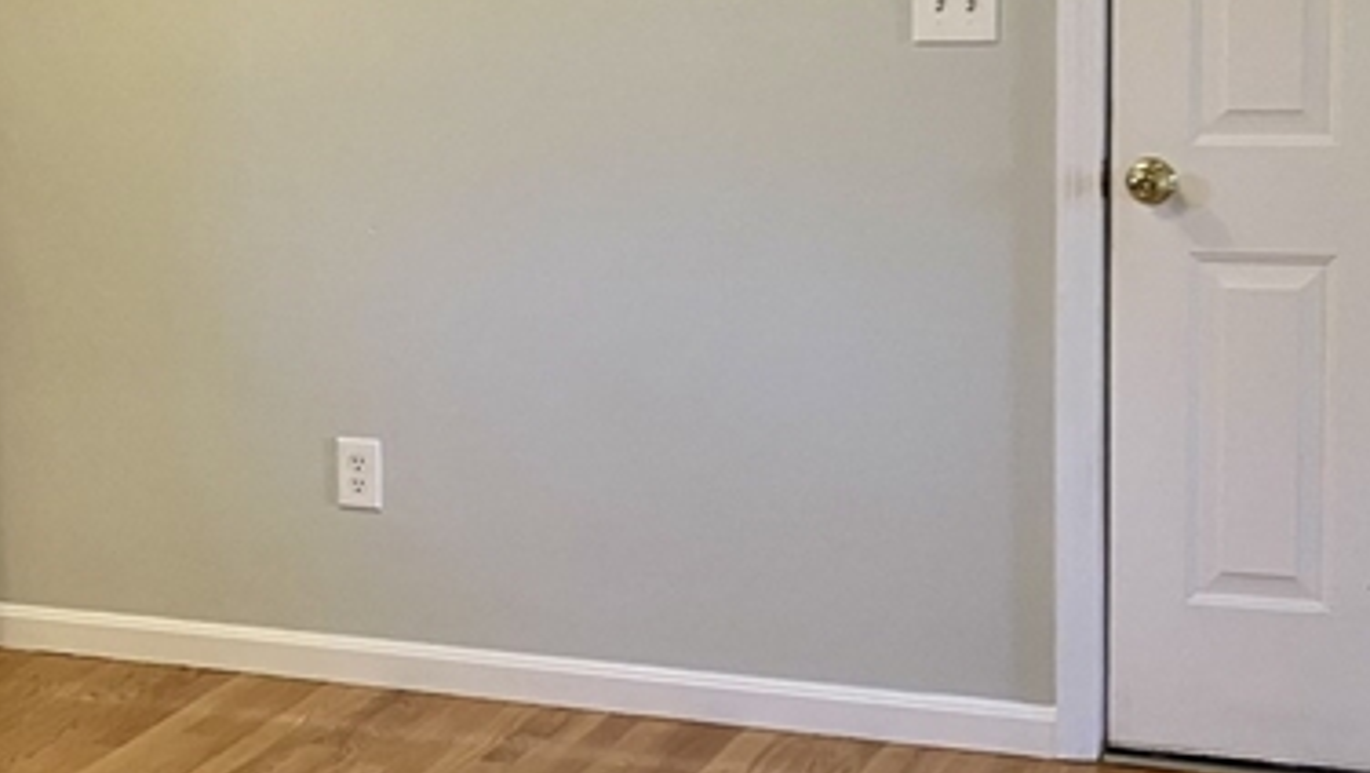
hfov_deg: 24.4
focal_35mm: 83
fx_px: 3017
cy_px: 310
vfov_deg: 14.6
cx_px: -15
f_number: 1.8
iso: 125
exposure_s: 1/60
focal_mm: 3.99
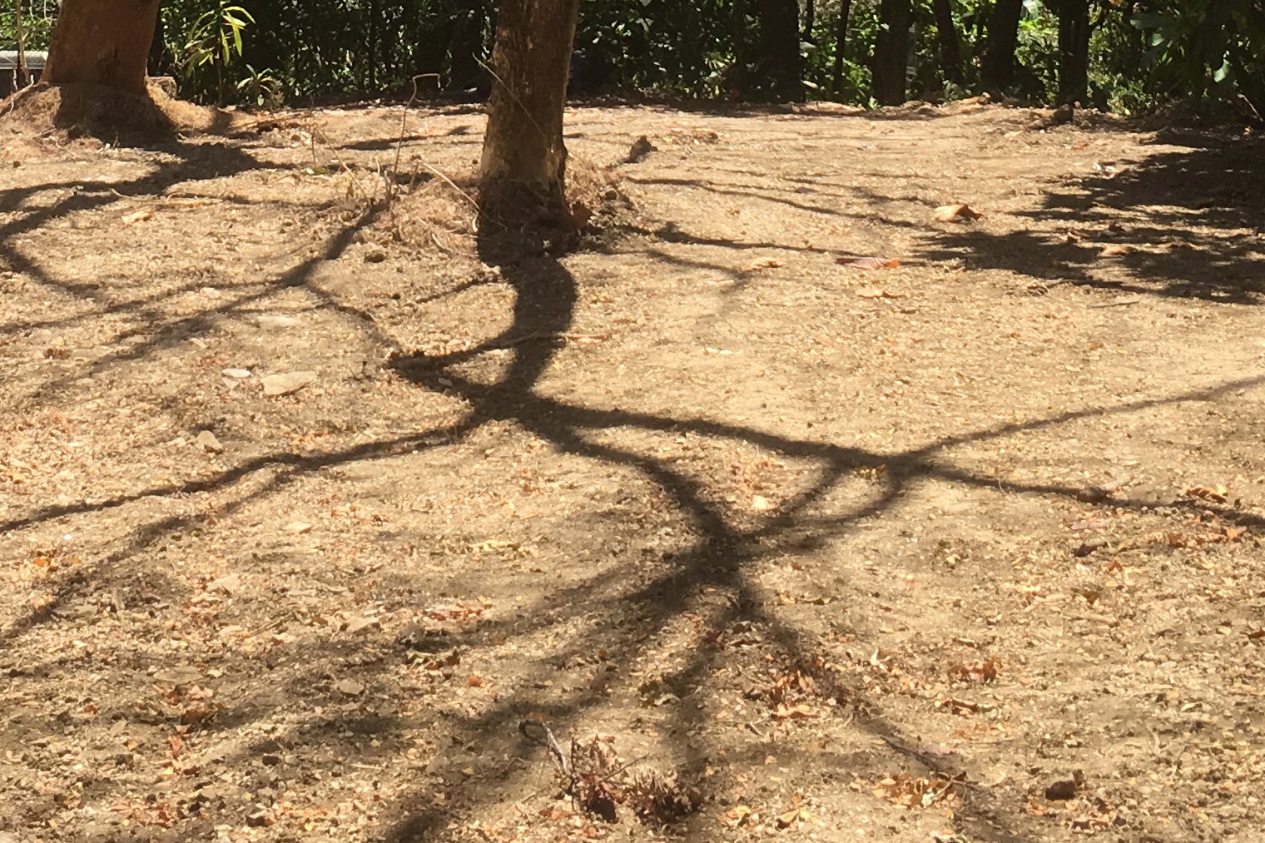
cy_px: -366
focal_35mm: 80
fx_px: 2811
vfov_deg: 15.9
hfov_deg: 25.1
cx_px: 361
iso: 25
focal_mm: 4.15
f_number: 2.2
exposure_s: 1/668
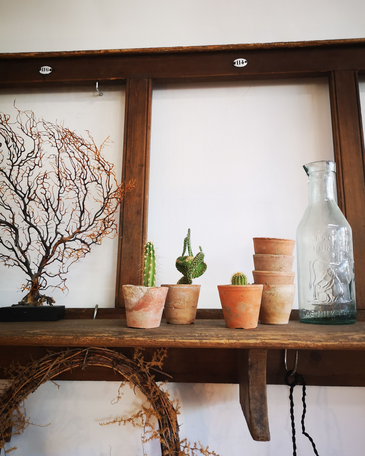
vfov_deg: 60.4
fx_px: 392
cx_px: 183
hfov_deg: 50.0
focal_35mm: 29
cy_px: 235
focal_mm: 3.95
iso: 160
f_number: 1.8
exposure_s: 1/33.3
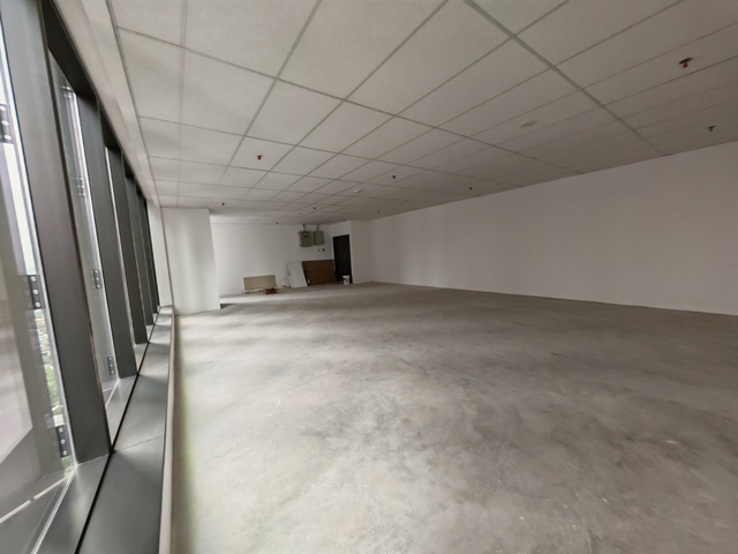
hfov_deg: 106.2
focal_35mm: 13
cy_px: 277
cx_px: 369
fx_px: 277
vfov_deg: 89.9
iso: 200
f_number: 2
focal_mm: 1.82
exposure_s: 1/50
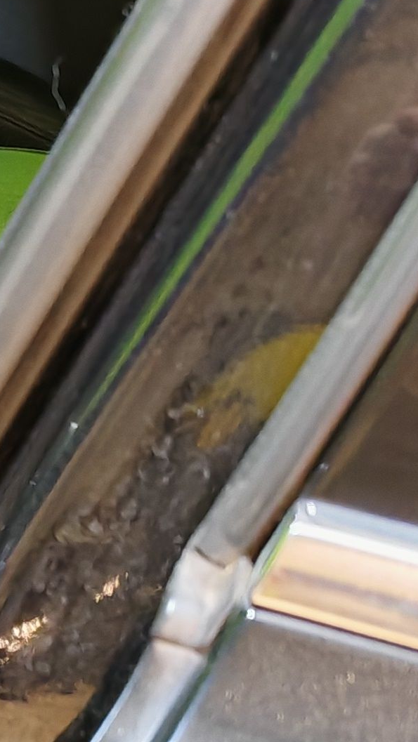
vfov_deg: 18.8
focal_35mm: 114
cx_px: -946
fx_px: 2245
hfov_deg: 8.4
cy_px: 372
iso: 64
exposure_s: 1/50
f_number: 1.4
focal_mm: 6.83
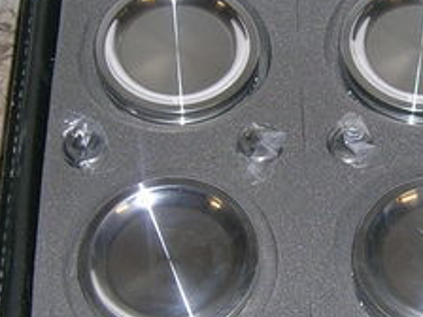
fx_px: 1222
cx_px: 276
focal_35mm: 100
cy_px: 198
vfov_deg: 14.8
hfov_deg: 19.6
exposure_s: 1/60.1
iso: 50
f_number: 2.8
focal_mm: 5.4
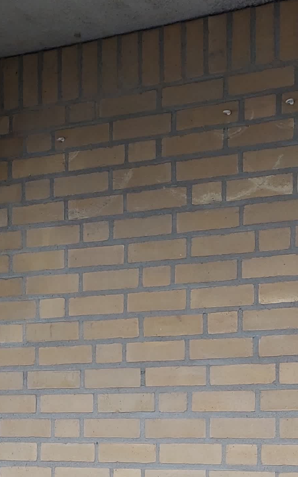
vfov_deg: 23.8
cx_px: 84
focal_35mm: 85
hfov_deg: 15.3
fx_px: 1105
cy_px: 407
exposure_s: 1/100
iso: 40
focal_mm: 5.2
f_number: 1.8
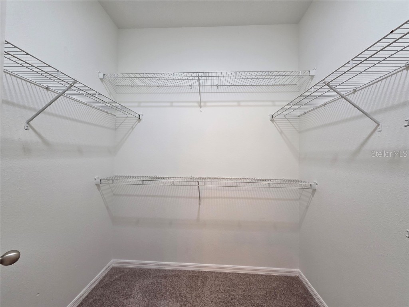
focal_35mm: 13
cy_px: 154
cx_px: 204
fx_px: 154
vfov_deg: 89.9
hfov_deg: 106.2
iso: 250
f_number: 2.2
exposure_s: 1/60
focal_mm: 2.2
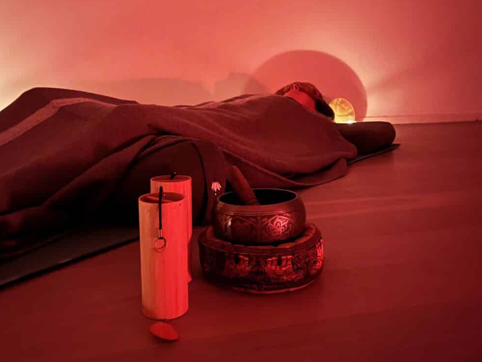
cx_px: 232
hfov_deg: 65.3
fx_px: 376
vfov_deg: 51.4
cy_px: 181
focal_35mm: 27
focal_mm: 5.1
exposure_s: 1/5
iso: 800
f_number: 1.6
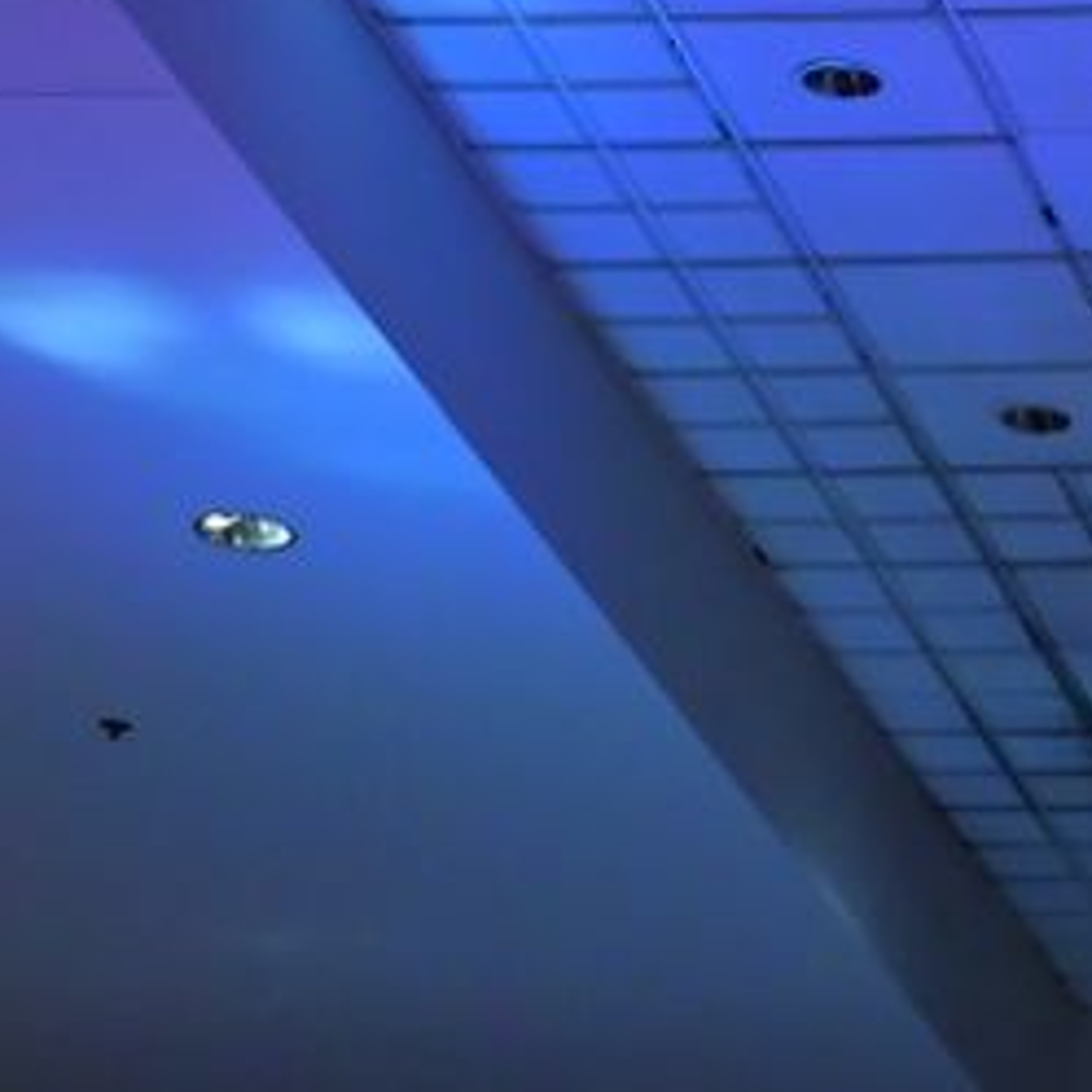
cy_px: 1250
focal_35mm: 177
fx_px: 6301
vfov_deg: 9.8
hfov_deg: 9.2
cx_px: 2237
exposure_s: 1/800
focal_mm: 34.5
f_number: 3.2
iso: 4000
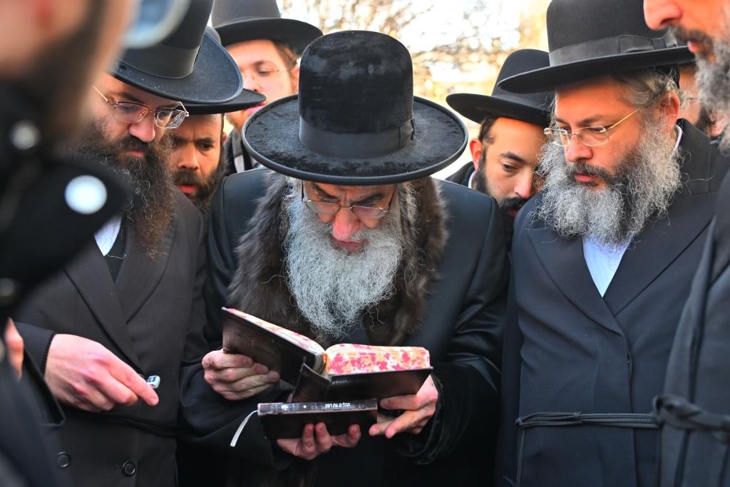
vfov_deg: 31.2
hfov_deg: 45.4
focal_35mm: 43
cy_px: 244
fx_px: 872
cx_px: 365
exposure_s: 1/200
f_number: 4
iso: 640
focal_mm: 43
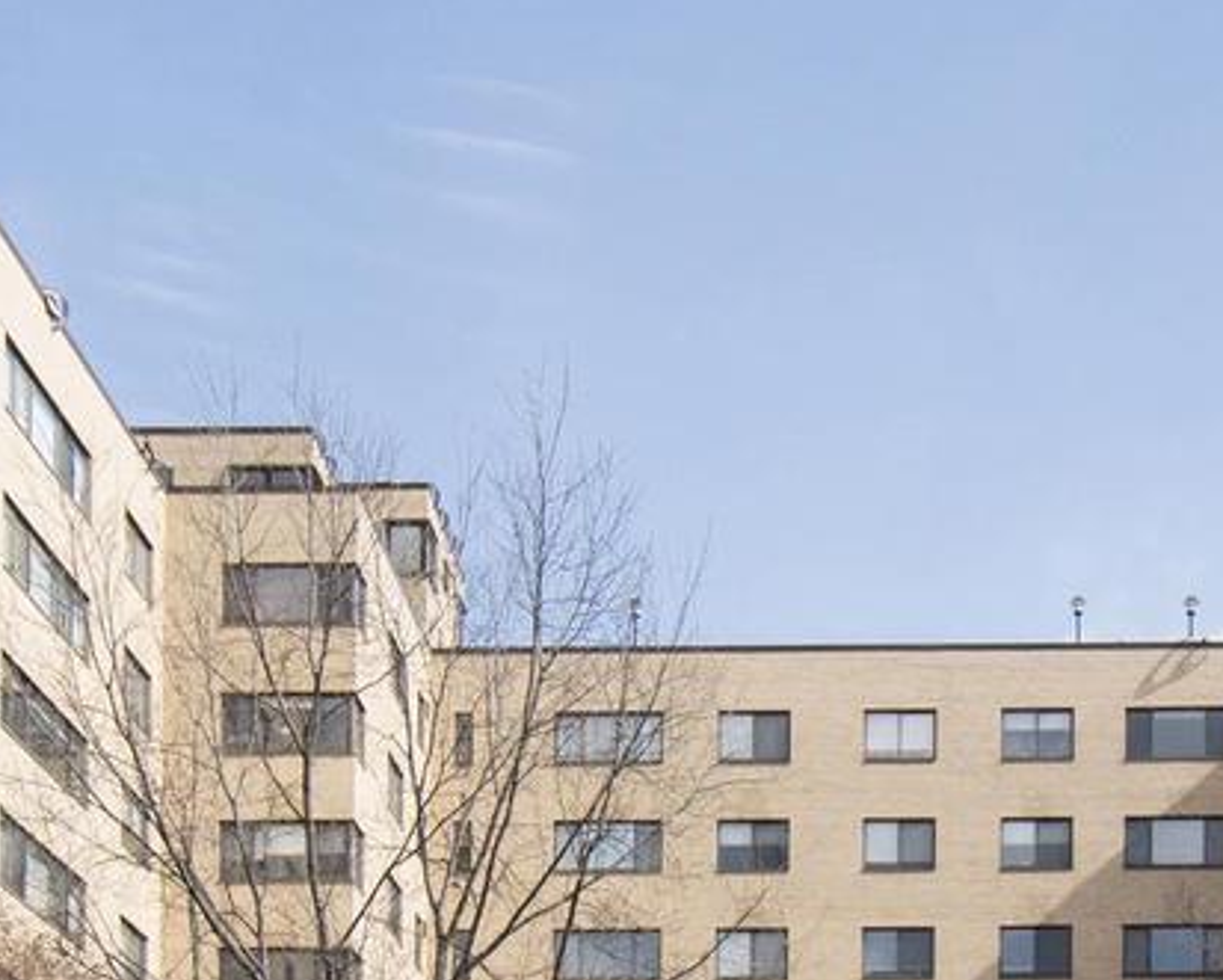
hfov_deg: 38.0
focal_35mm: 49
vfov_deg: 30.5
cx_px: 684
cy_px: 693
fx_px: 1775
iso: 200
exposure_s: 1/500
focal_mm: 10
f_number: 8
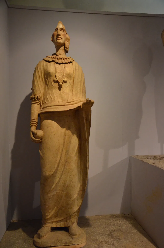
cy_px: 124
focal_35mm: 32
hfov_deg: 41.5
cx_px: 82
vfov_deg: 59.6
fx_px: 216
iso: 3200
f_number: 3.8
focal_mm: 21
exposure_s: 1/30
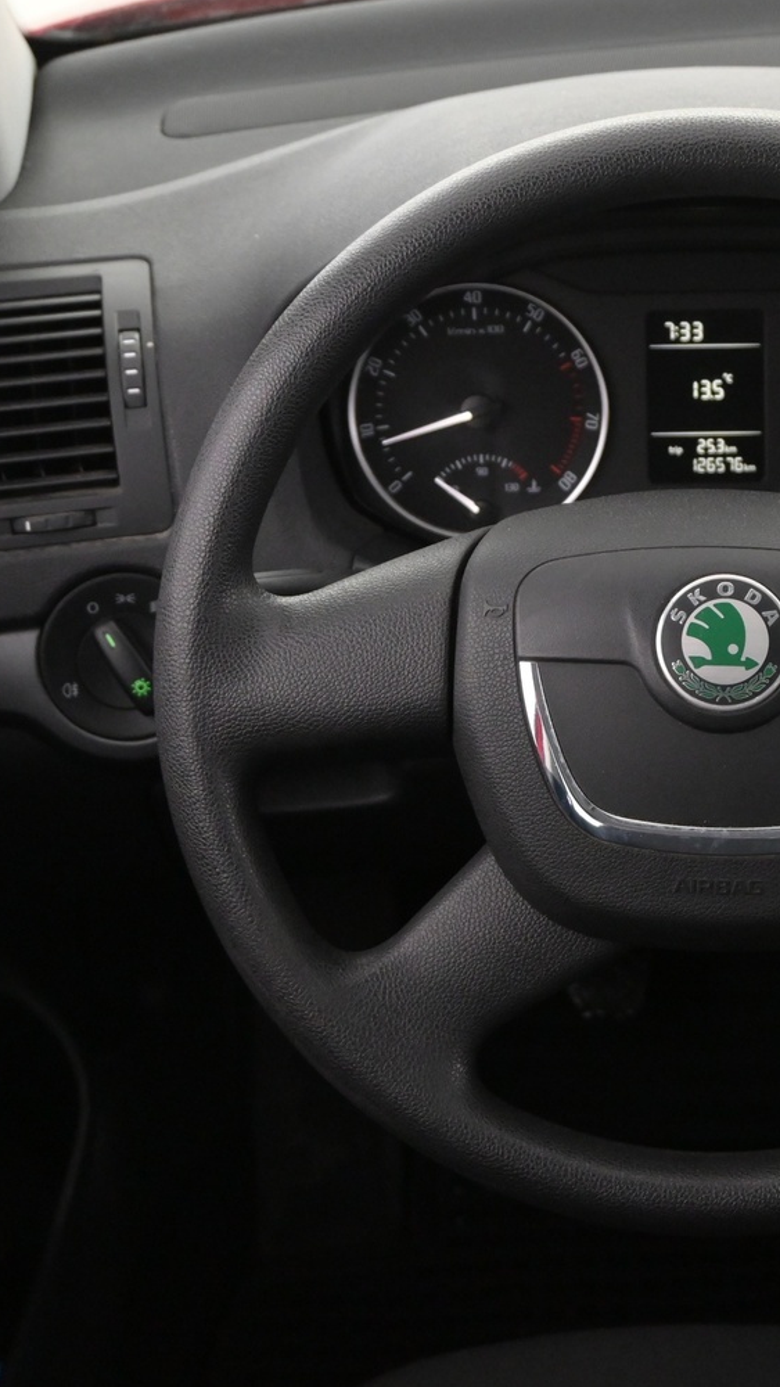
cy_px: 665
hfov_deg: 19.4
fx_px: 2243
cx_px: 708
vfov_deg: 34.4
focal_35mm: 61
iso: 2500
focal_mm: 24
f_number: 4.2
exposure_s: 1/40
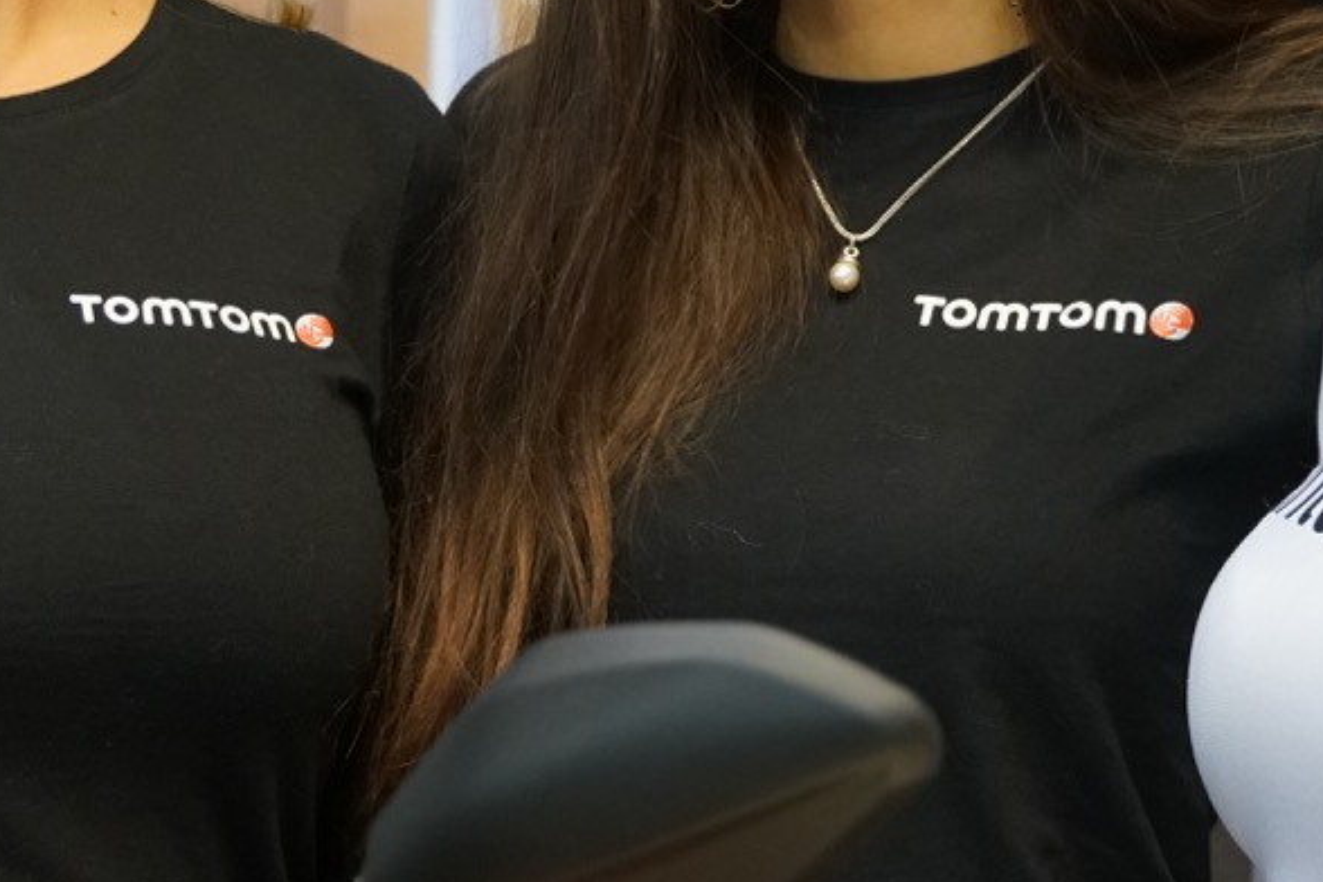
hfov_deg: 8.4
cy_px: -18
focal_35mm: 244
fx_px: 8966
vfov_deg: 5.6
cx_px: 760
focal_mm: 75
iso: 2000
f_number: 5.6
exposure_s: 1/160
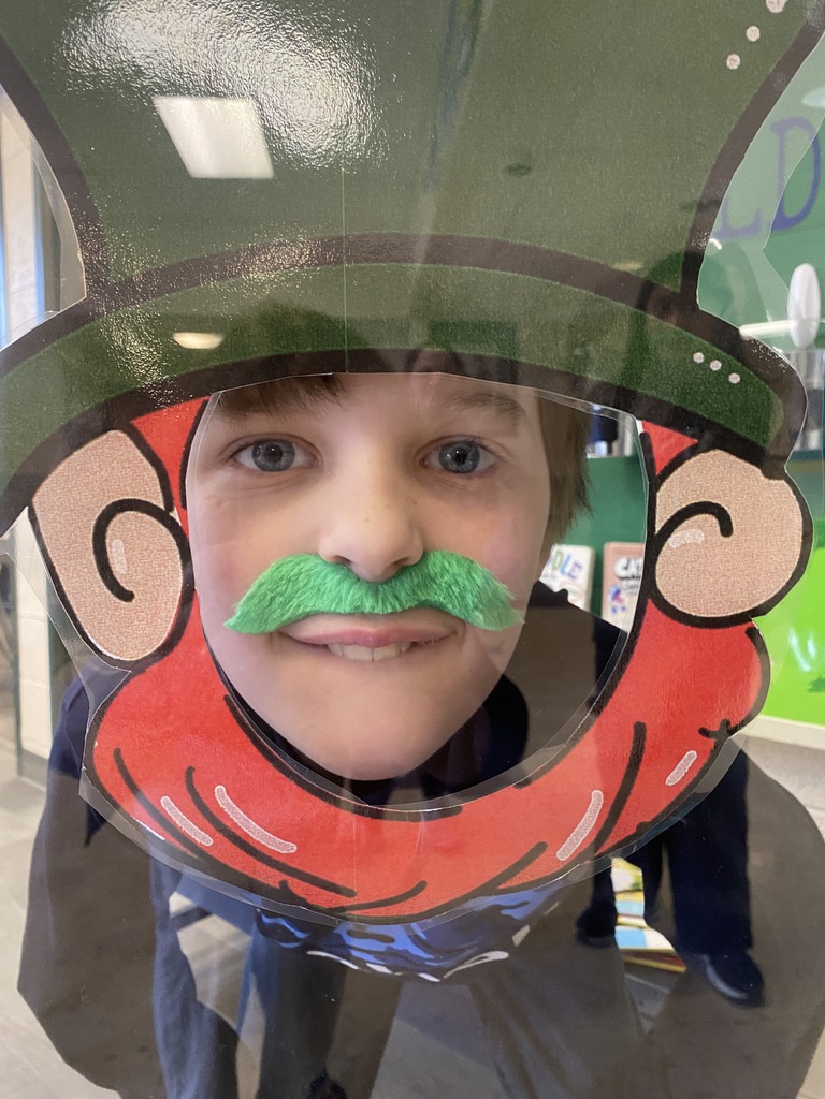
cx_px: 412
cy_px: 550
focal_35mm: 26
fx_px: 826
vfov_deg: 67.3
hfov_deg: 53.1
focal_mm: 4.25
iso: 400
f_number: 1.8
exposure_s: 1/60
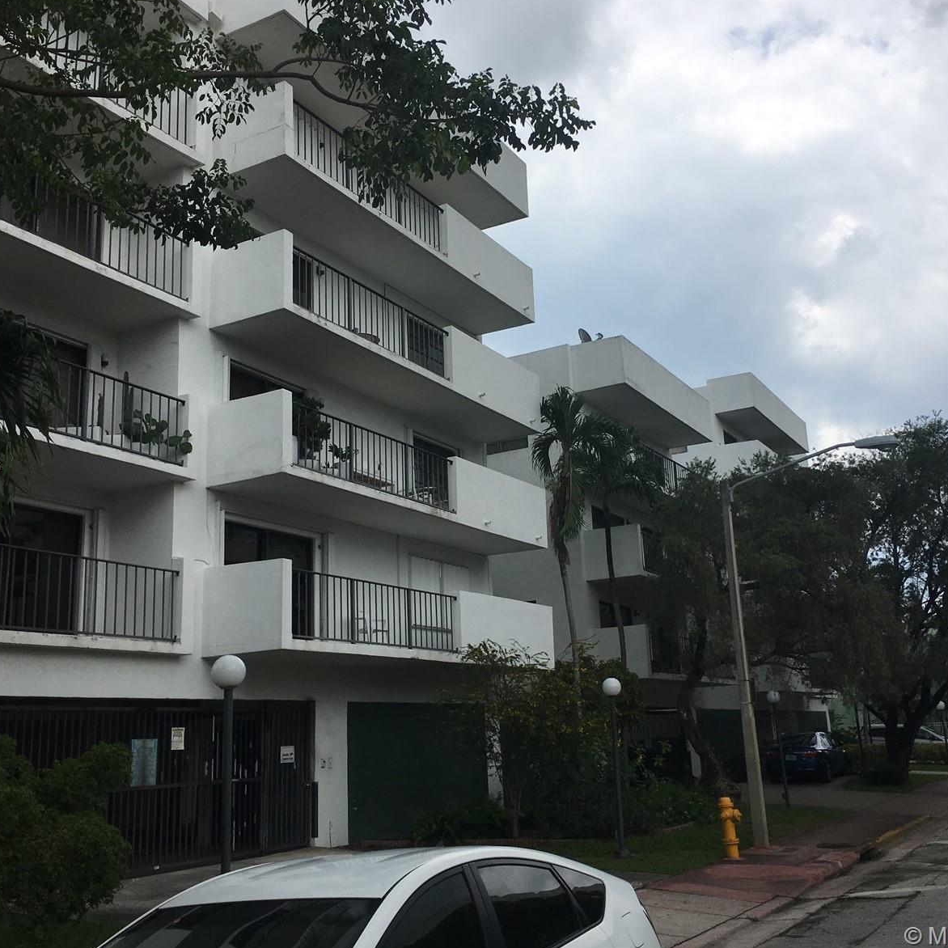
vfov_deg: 47.2
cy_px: 468
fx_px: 1084
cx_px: 520
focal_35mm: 35
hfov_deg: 47.2
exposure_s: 1/1876
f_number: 2.2
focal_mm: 4.15
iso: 25
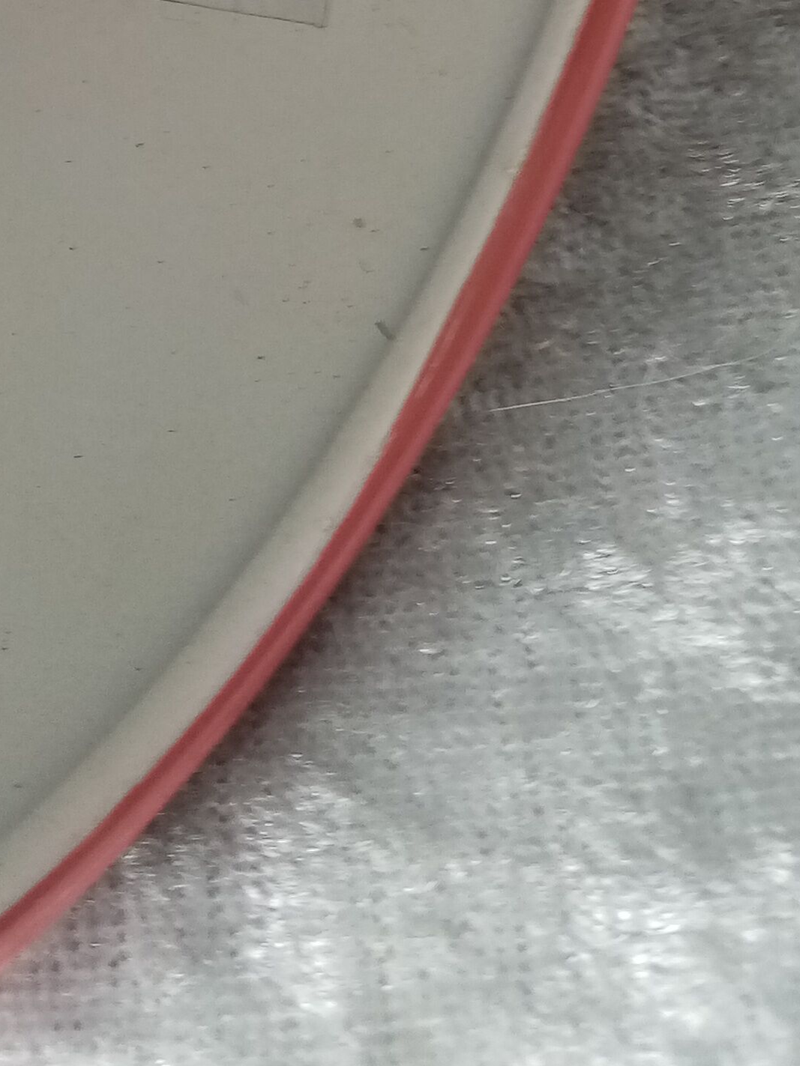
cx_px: 1
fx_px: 2342
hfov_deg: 18.9
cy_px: -264
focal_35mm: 76
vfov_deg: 23.2
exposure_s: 1/33.3
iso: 102
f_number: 1.8
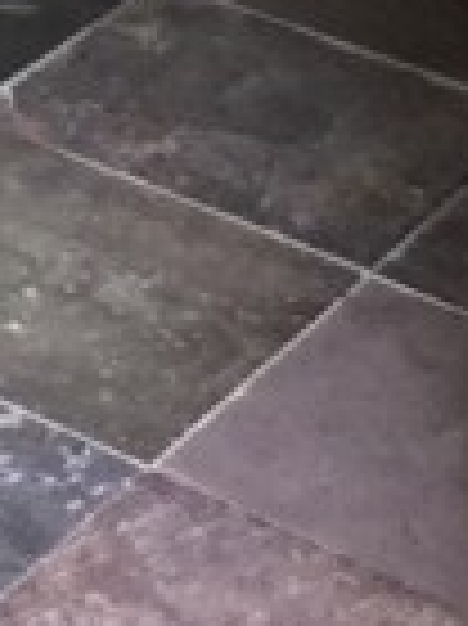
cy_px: -860
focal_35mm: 171
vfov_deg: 10.1
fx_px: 3087
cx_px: -765
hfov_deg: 7.9
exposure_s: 1/30
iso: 50
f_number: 2.4
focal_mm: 3.3
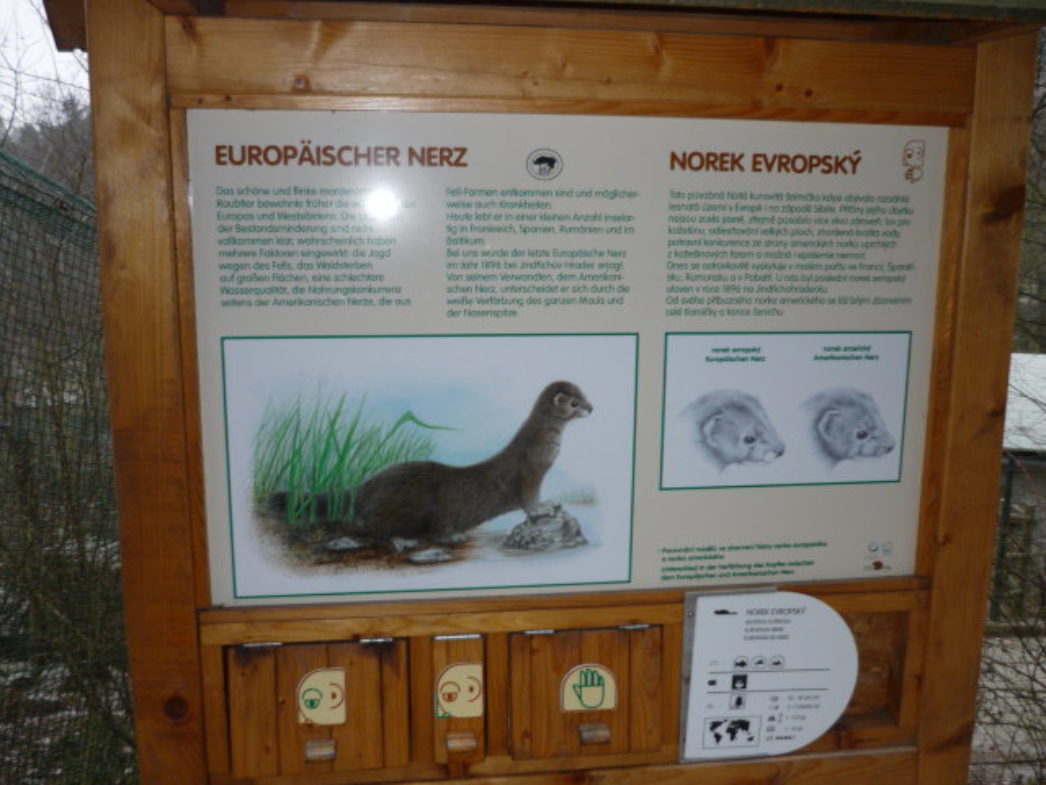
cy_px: 392
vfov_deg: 42.9
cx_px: 523
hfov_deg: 55.4
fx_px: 997
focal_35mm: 33
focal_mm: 5.5
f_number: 2.8
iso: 100
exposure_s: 1/30
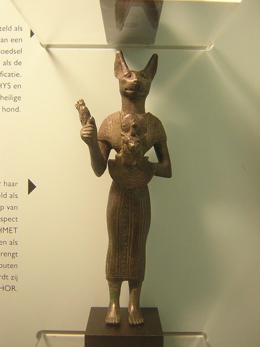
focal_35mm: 36
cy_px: 174
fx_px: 361
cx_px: 130
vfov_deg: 51.4
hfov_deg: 39.6
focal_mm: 4.7
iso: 238
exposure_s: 1/3.4
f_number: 2.6
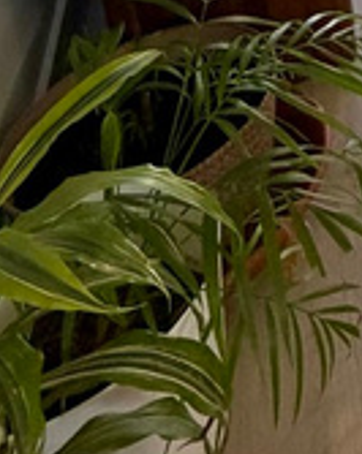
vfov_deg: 19.9
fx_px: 846
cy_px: -402
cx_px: 710
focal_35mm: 63
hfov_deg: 17.6
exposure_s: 1/120
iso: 200
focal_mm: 2.22
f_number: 2.2
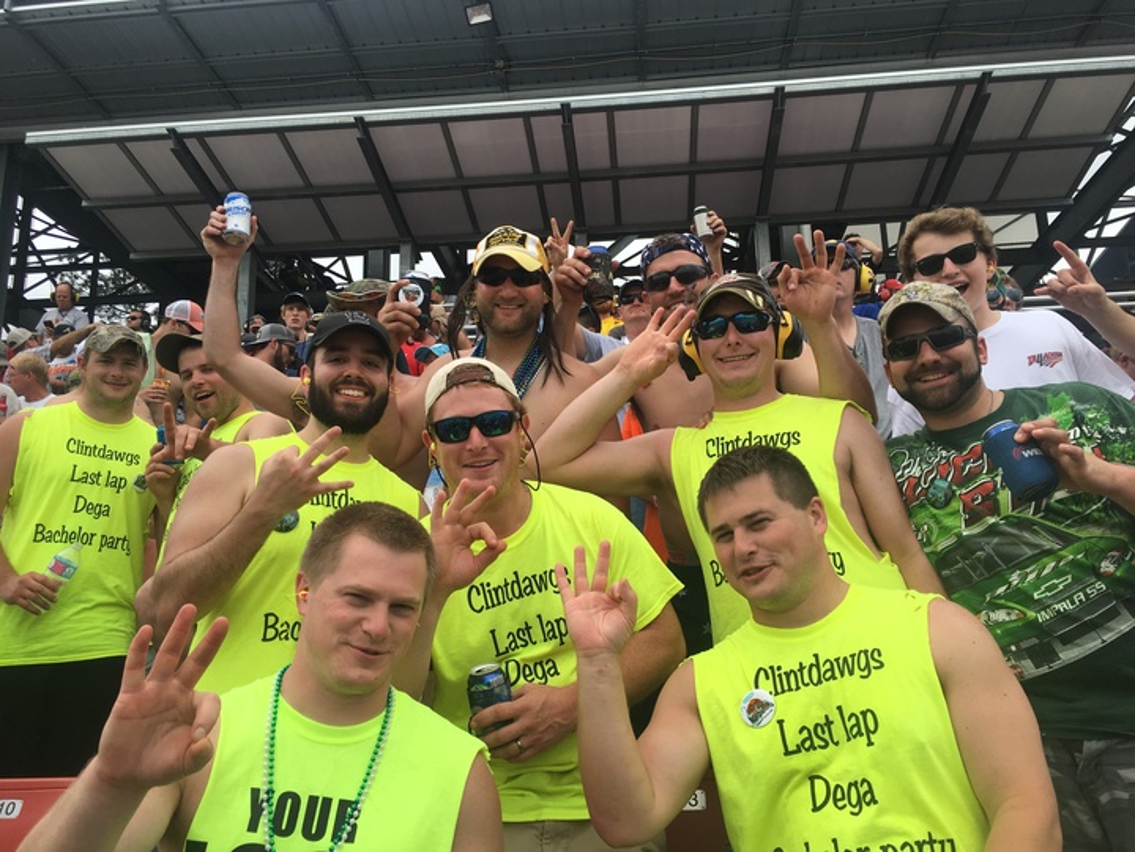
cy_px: 426
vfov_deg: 48.2
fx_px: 951
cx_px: 568
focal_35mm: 29
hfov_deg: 61.7
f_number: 2.2
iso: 25
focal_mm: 4.15
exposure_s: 1/845
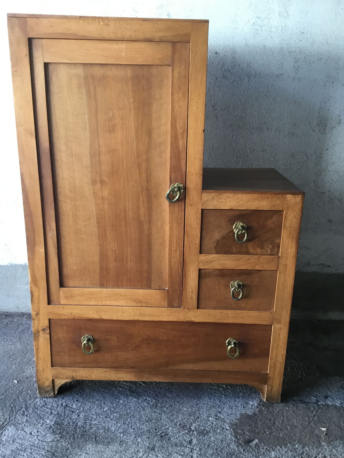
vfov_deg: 56.8
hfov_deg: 44.2
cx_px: 177
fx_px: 424
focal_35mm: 32
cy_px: 229
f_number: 2.4
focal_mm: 3.3
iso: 40
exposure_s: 1/33
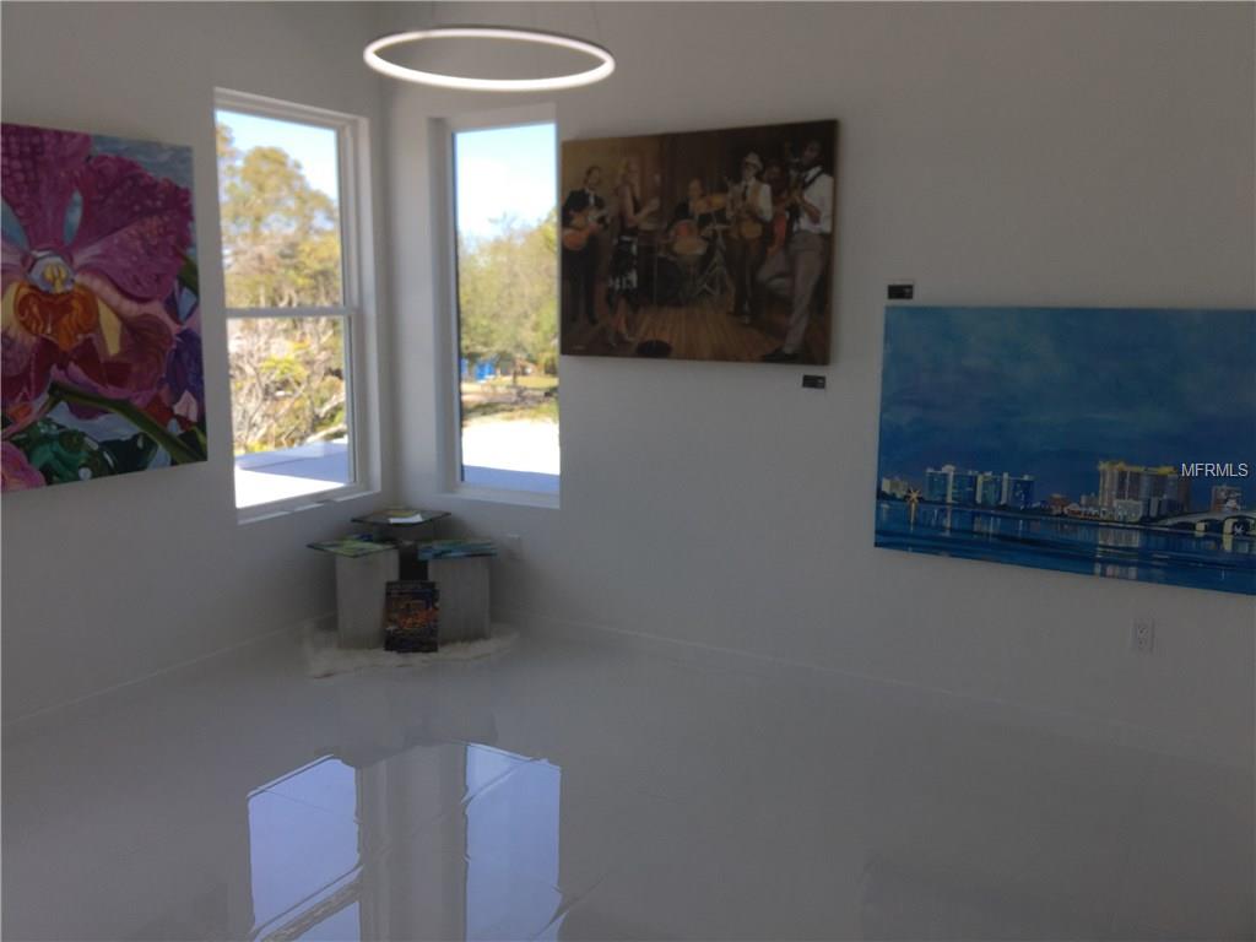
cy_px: 471
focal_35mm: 29
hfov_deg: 61.7
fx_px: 1052
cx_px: 628
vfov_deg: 48.2
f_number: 2.2
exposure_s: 1/341
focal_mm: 4.15
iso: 32
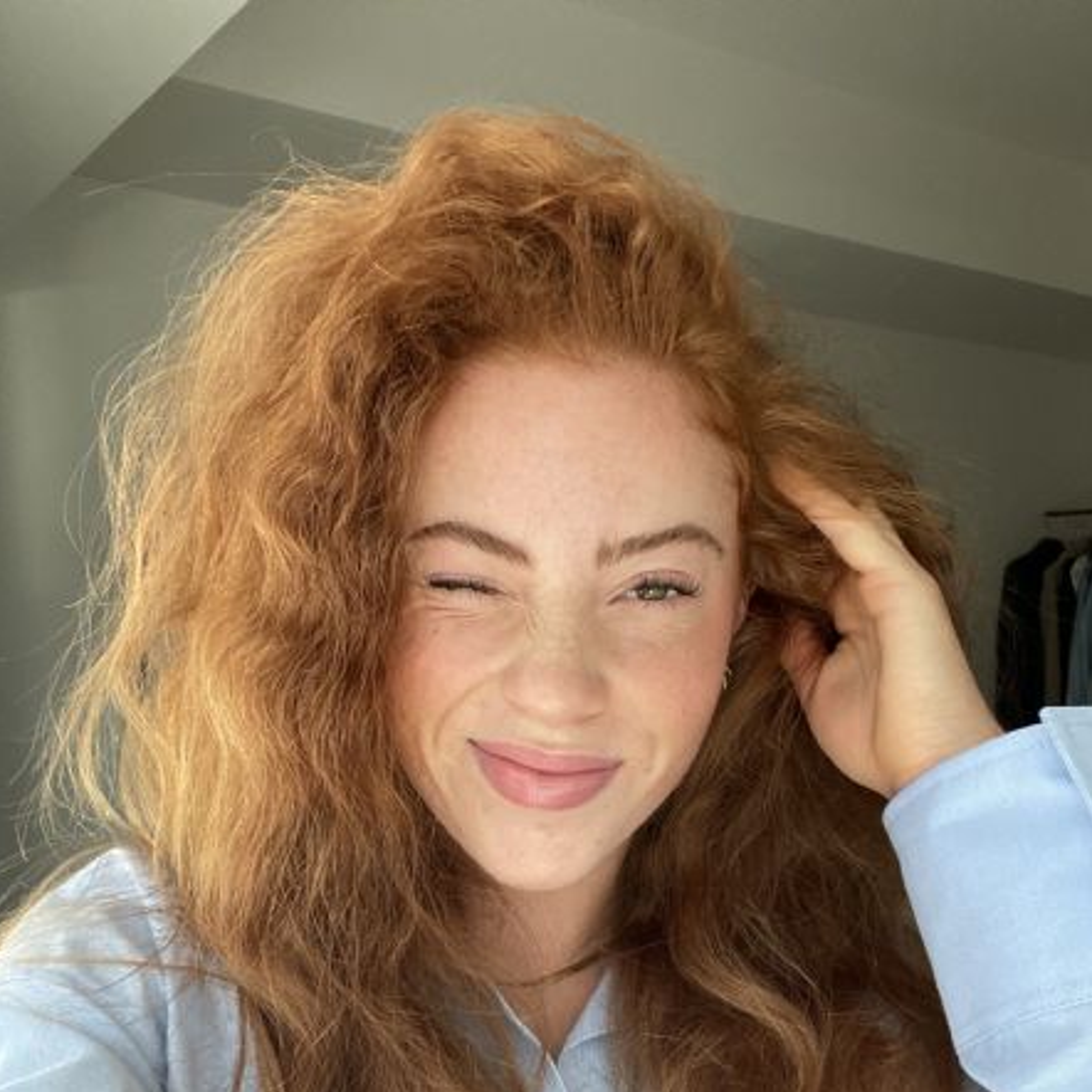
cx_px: 546
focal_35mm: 36
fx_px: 1285
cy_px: 739
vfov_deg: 45.3
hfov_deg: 46.0
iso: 100
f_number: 2.2
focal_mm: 2.71
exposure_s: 1/74
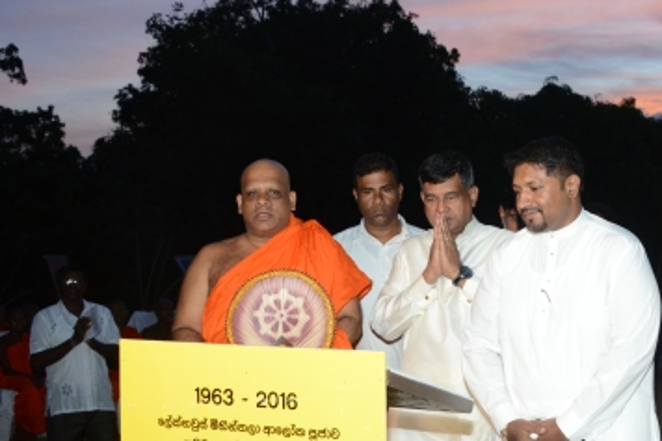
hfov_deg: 34.7
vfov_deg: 24.6
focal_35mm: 55
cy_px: 257
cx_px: 563
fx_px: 1011
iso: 2000
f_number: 6.3
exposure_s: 1/125
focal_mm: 28
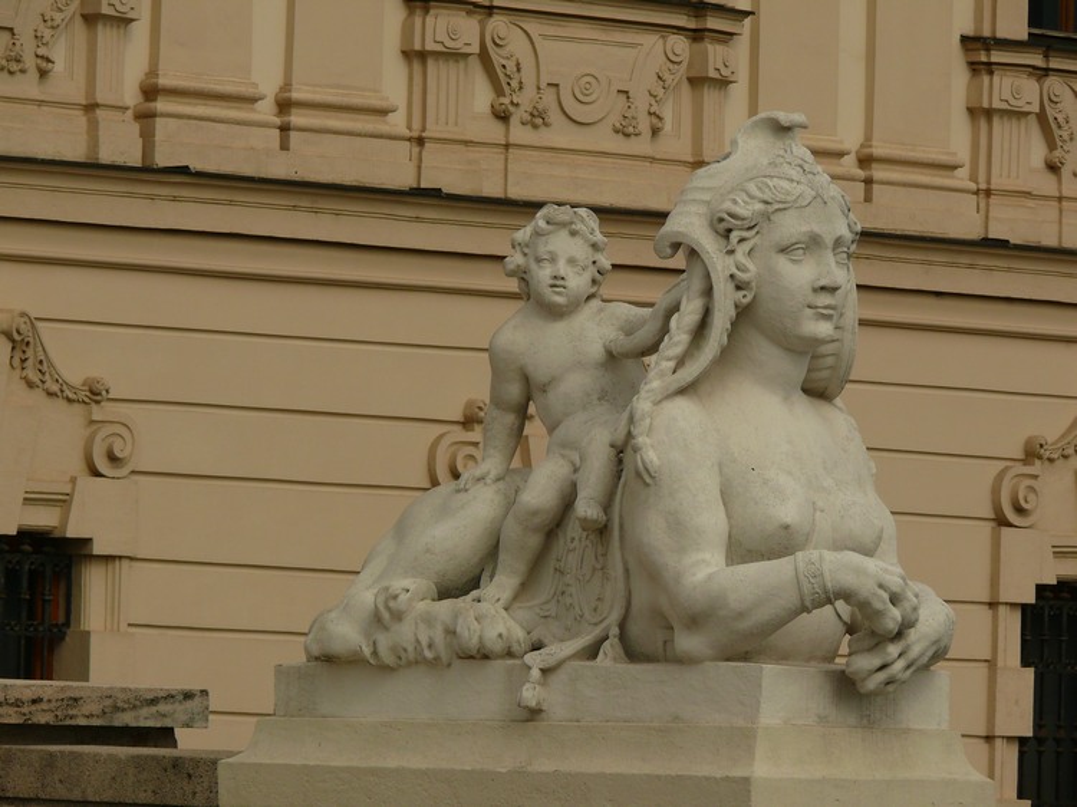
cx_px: 538
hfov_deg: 7.3
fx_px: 8460
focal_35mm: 272
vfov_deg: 5.5
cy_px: 404
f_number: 5.6
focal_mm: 57.5
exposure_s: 1/400
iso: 100
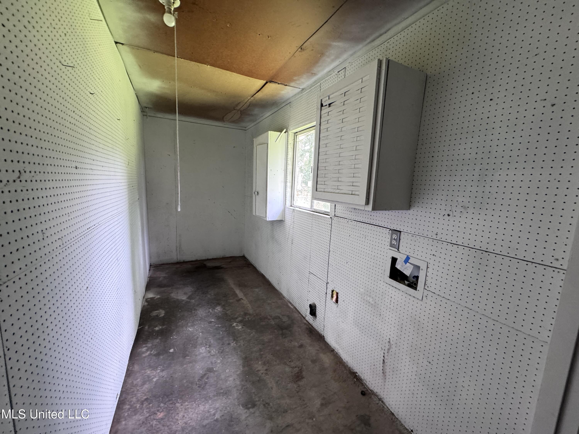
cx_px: 290
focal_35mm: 14
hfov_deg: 102.1
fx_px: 234
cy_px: 217
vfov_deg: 85.7
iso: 250
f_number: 2.2
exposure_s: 1/99
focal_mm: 2.22
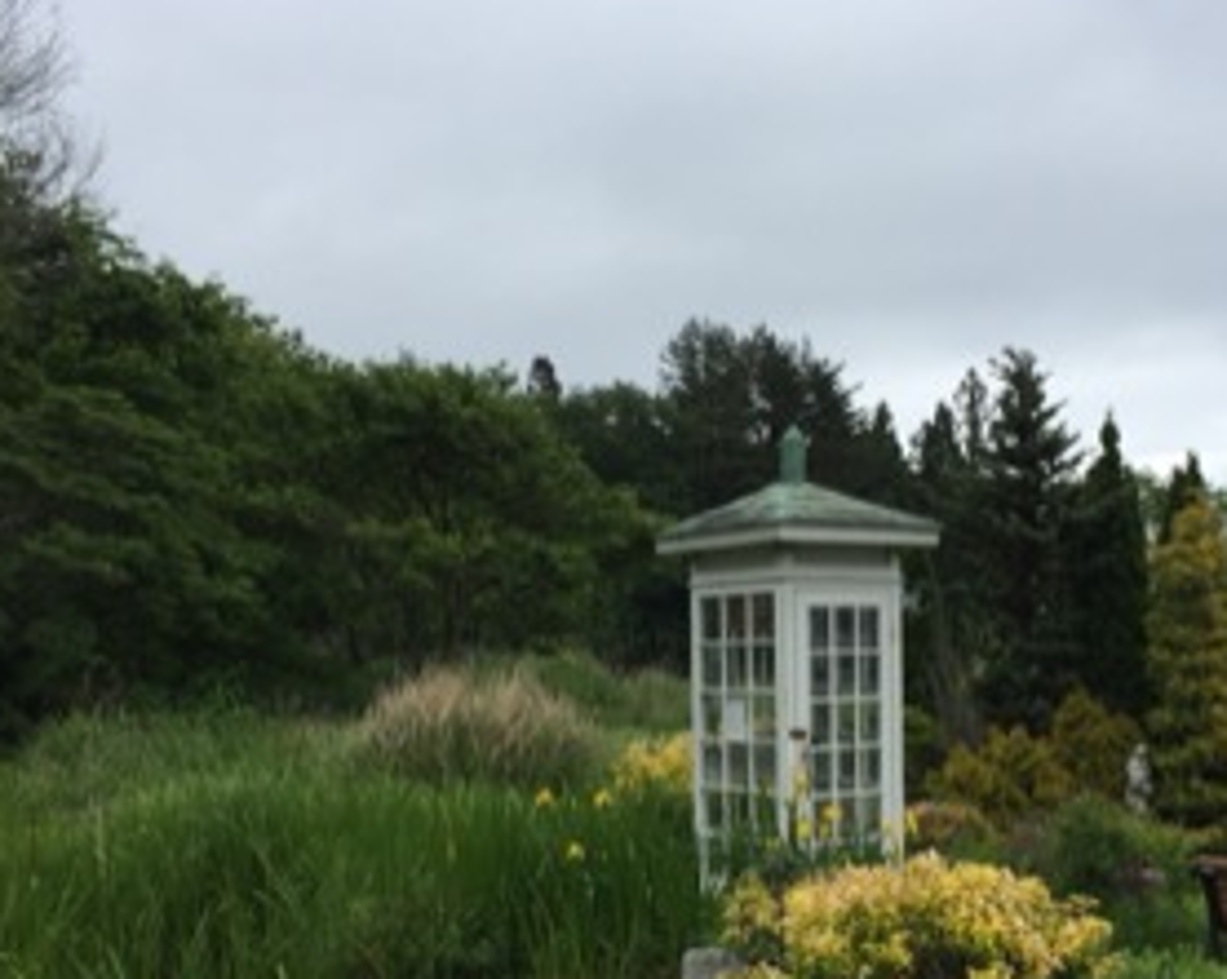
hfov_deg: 40.1
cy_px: 698
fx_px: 1669
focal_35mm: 46
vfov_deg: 32.3
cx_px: 753
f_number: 2.2
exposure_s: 1/1199
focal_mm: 4.15
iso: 32
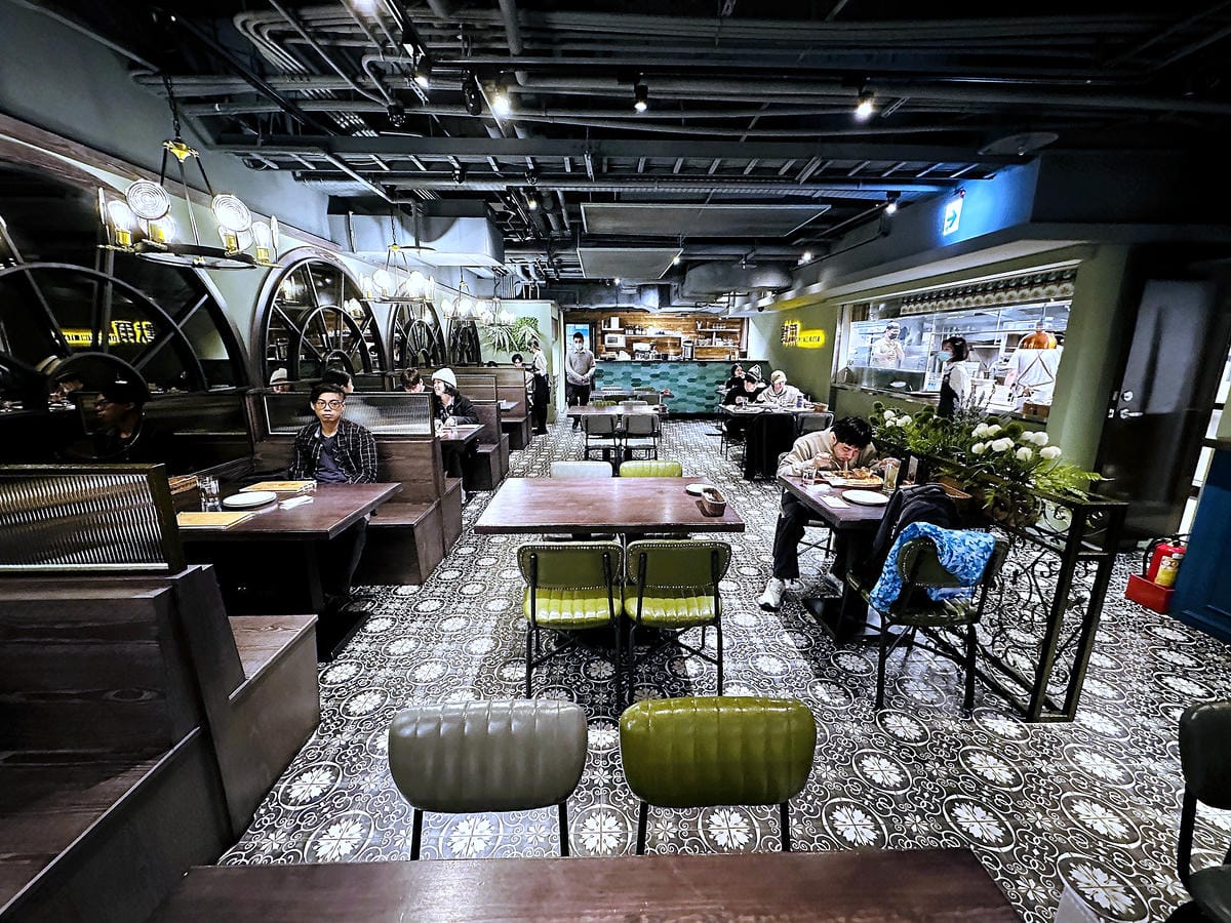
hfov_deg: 102.1
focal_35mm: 14
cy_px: 462
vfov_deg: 85.7
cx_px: 616
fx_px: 498
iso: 800
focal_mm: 2.22
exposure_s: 1/40
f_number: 2.2
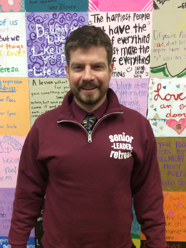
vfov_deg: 56.9
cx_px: 93
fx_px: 230
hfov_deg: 44.1
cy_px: 124
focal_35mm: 32
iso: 80
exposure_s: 1/24
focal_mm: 3.3
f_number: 2.4
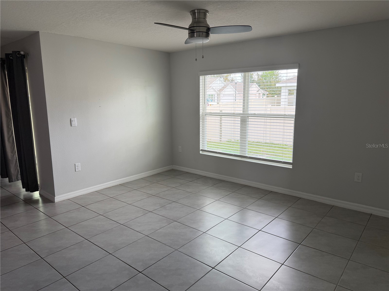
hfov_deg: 71.6
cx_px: 194
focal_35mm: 24
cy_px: 146
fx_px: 270
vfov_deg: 56.8
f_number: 1.78
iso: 100
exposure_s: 1/179
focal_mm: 6.76
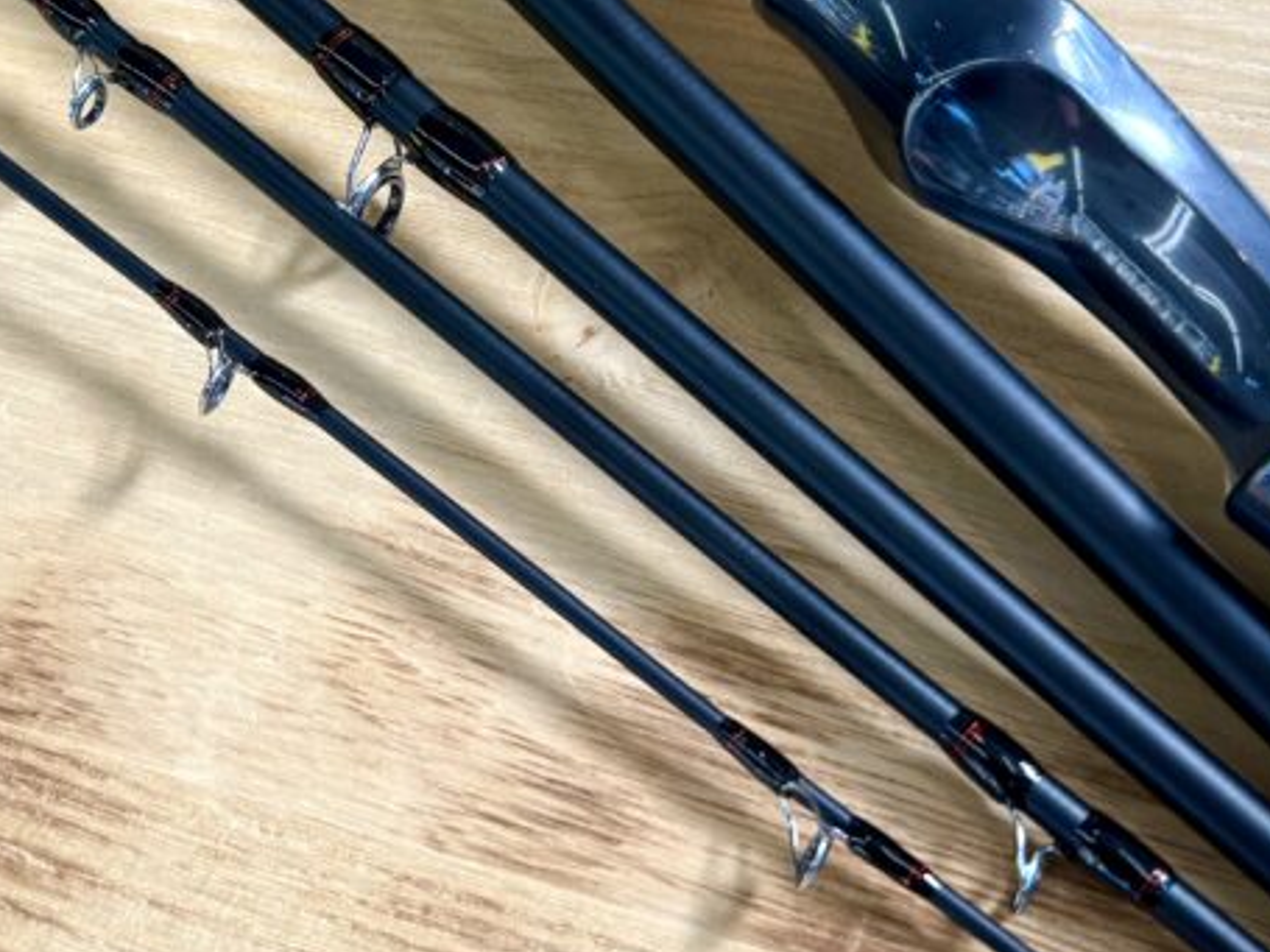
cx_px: 371
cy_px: 42
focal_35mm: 54
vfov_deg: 25.9
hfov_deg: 35.0
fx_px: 1981
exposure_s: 1/365
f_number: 1.78
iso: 80
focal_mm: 6.76
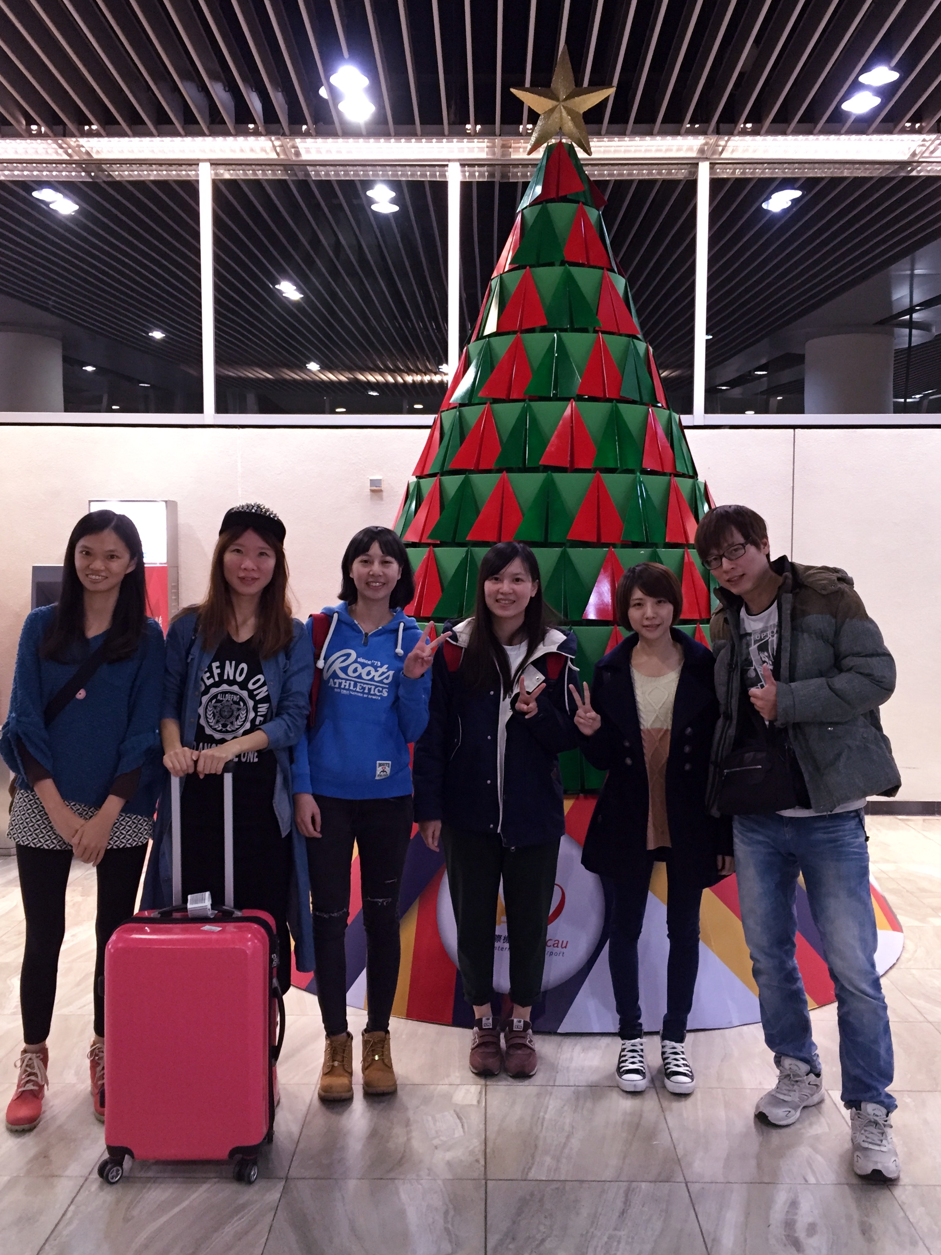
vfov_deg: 60.0
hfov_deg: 46.8
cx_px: 469
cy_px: 625
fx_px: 1088
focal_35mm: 30
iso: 200
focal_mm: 4.15
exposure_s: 1/33
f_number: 2.2
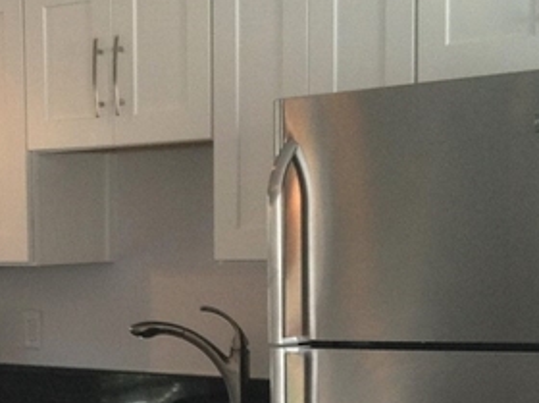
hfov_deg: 15.2
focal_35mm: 128
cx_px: 31
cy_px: 475
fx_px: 1990
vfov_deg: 11.3
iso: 80
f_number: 2.8
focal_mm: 3.85
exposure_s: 1/40
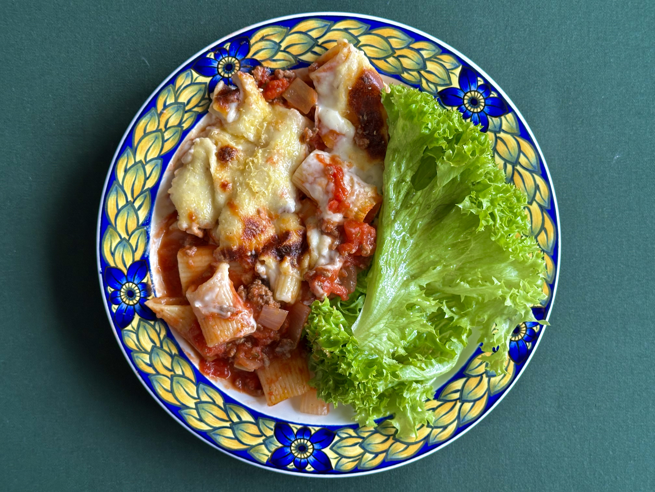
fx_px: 908
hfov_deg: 39.7
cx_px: 328
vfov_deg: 30.3
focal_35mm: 48
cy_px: 246
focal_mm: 6.86
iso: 80
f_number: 1.78
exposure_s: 1/73
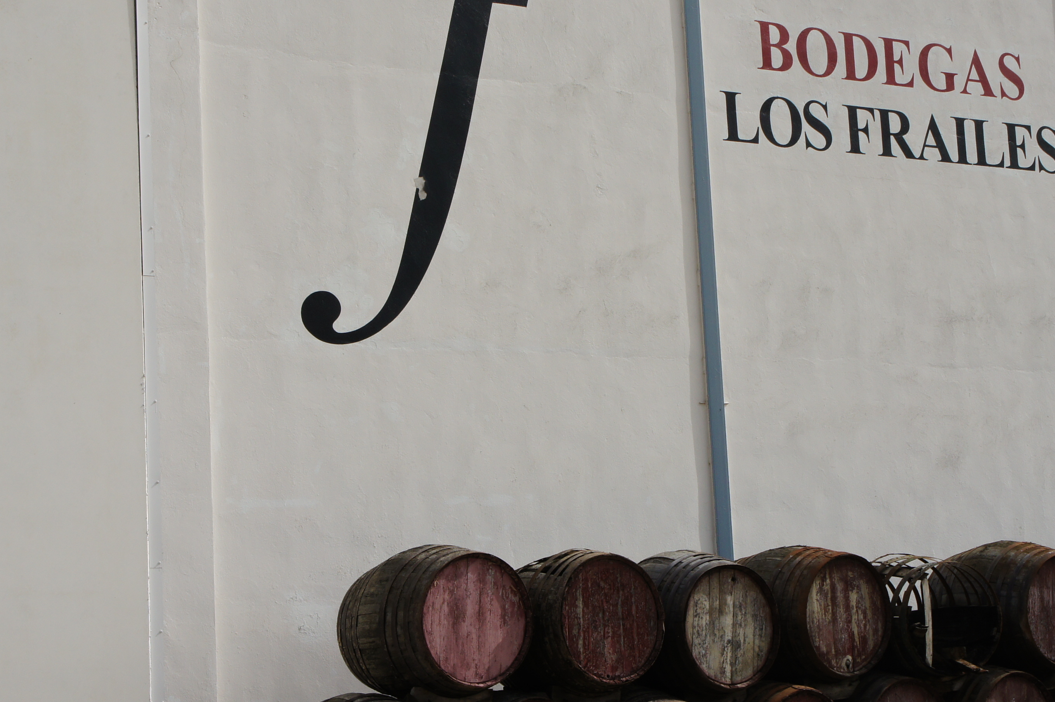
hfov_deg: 26.7
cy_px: 333
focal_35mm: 76
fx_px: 2226
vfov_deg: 17.9
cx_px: 579
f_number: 13
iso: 200
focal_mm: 30
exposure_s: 1/320
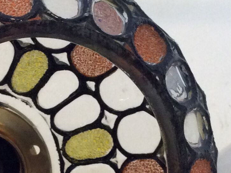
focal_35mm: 114
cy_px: 202
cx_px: 82
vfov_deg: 12.7
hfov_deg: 17.3
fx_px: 759
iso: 200
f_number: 2.4
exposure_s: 1/25
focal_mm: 3.3
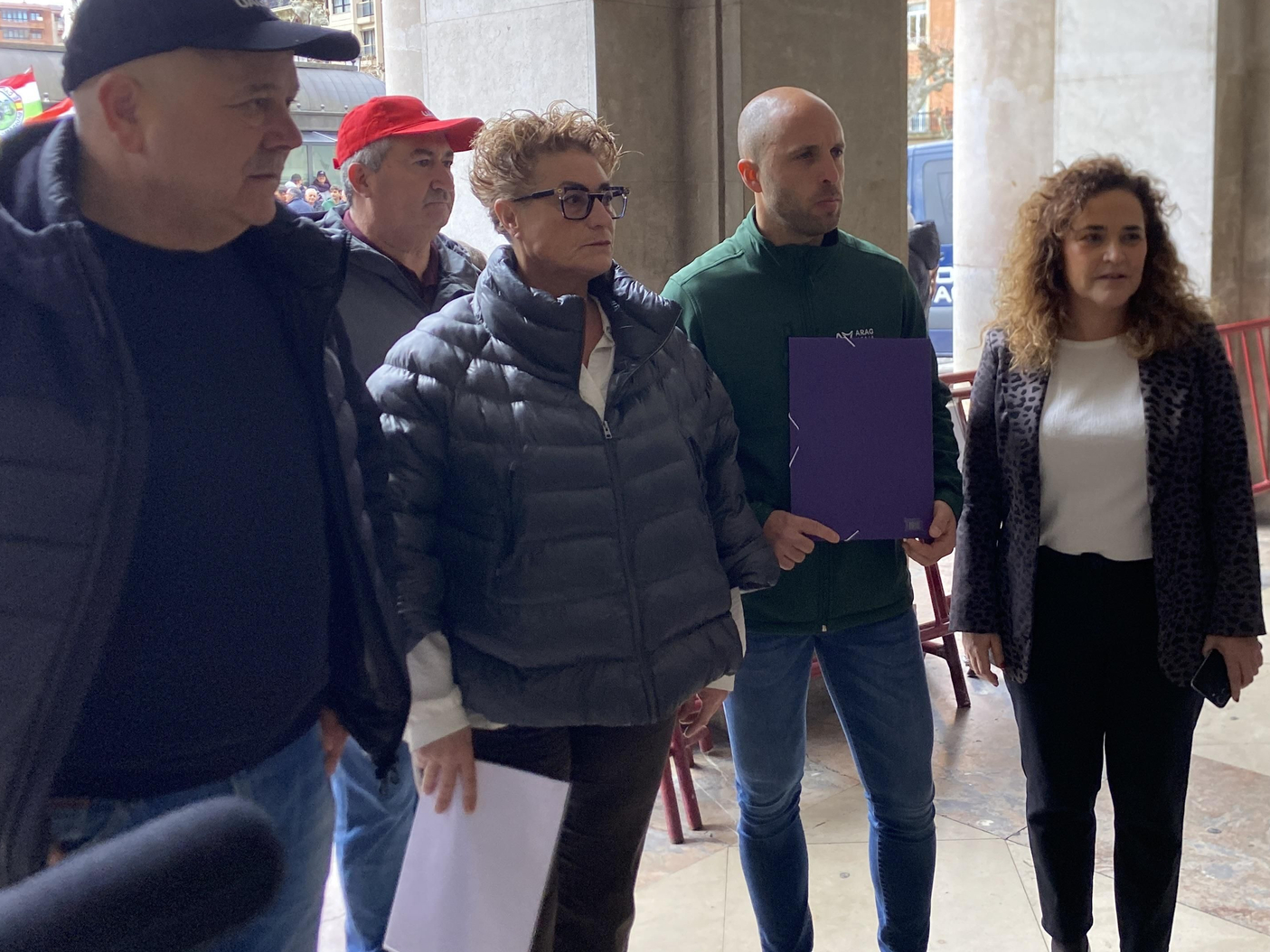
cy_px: 343
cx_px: 816
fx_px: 1358
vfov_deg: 38.4
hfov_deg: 49.5
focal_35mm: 37
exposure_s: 1/121
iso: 125
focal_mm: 4.25
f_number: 1.8
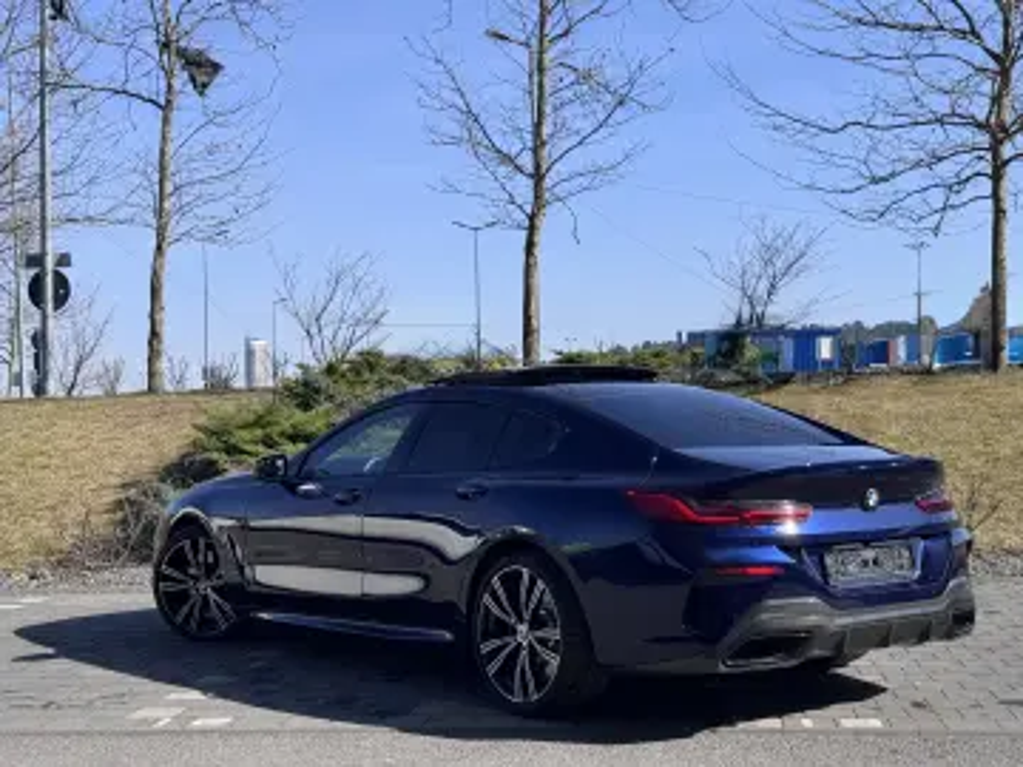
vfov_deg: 30.3
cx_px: 512
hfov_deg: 39.7
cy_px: 384
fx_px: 1419
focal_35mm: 48
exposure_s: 1/4049
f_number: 1.78
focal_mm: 6.76
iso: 64
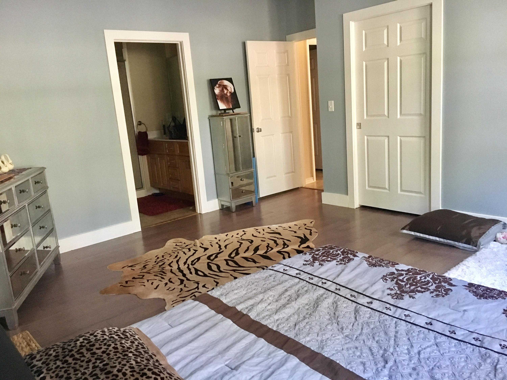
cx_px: 254
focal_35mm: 29
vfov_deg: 48.2
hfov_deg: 61.7
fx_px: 425
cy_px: 190
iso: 320
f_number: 2.2
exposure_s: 1/15
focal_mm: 4.15
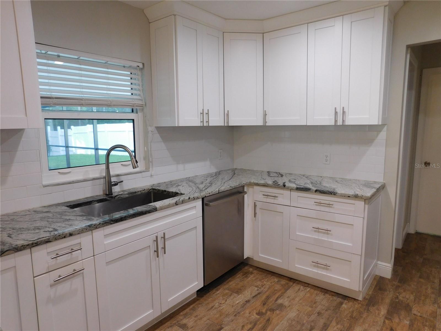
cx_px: 220
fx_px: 293
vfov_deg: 58.9
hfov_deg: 73.9
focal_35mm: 23
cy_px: 166
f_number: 3
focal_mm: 4
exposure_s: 1/30
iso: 160
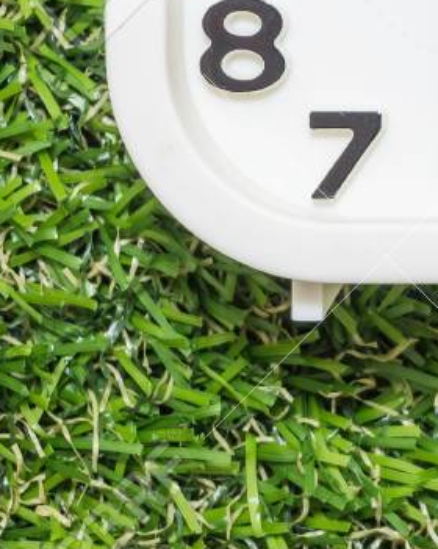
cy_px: -95
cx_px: 956
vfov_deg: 7.4
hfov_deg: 5.7
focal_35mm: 261
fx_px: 4237
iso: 200
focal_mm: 50
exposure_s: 10
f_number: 11
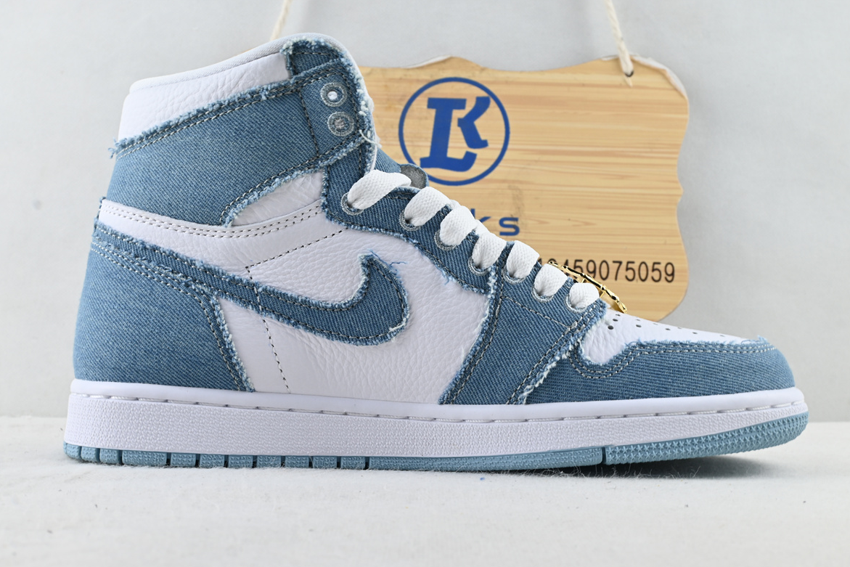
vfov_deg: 31.7
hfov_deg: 46.1
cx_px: 428
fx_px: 998
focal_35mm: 42
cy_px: 286
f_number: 10
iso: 100
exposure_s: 1/13
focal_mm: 27.5
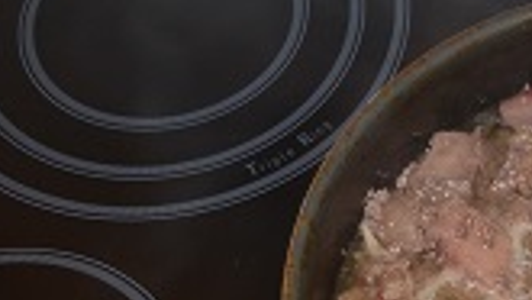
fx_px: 1397
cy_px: 345
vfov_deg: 12.0
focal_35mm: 99
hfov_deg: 20.4
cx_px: 616
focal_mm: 26
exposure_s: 1/60
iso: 800
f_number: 4
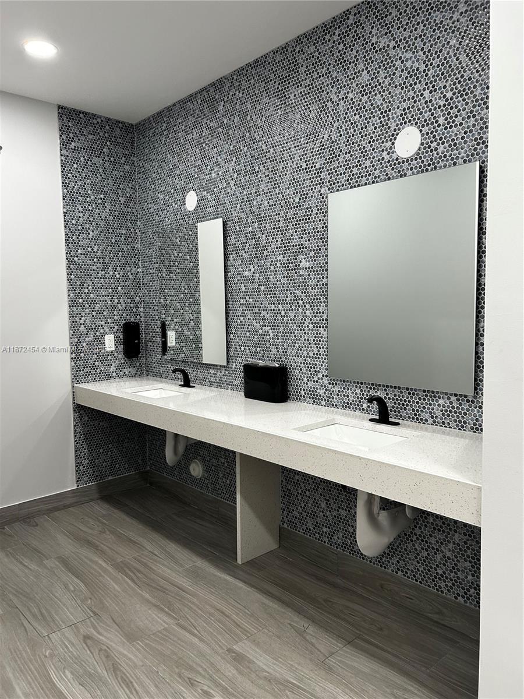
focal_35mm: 26
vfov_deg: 67.3
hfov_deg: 53.1
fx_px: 525
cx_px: 262
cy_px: 350
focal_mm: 5.7
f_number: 1.5
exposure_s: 1/120
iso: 125
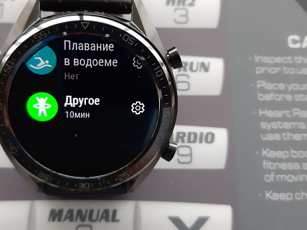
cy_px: 103
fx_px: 364
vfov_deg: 35.1
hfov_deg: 45.6
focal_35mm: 41
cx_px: 131
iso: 200
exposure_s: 1/33
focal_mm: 3.93
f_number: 1.7
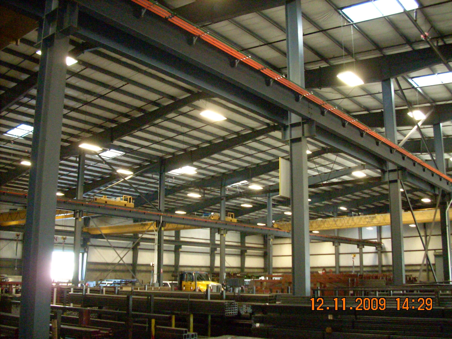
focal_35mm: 37
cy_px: 170
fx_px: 483
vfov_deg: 38.7
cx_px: 226
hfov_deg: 50.1
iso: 800
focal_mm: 6.2
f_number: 2.8
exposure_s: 1/60
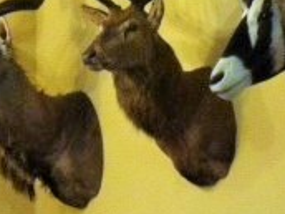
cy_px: -13
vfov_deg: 14.9
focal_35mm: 97
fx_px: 799
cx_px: 157
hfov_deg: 20.2
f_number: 2.8
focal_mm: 3.85
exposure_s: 1/15
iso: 400
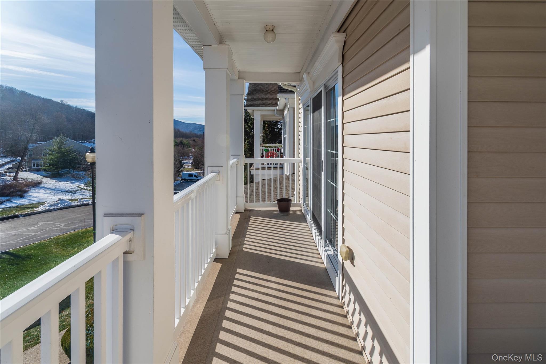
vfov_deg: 77.3
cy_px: 182
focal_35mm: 15
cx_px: 273
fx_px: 227
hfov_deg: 100.4
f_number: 9
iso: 100
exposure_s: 1/320
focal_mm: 10
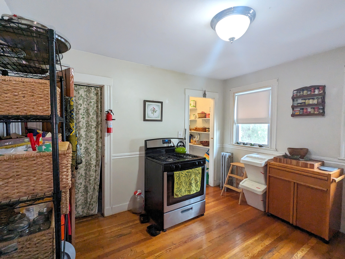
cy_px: 130
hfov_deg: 94.4
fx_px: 160
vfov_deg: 78.2
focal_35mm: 16
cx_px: 172
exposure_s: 1/30
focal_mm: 2.35
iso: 184
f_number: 2.2
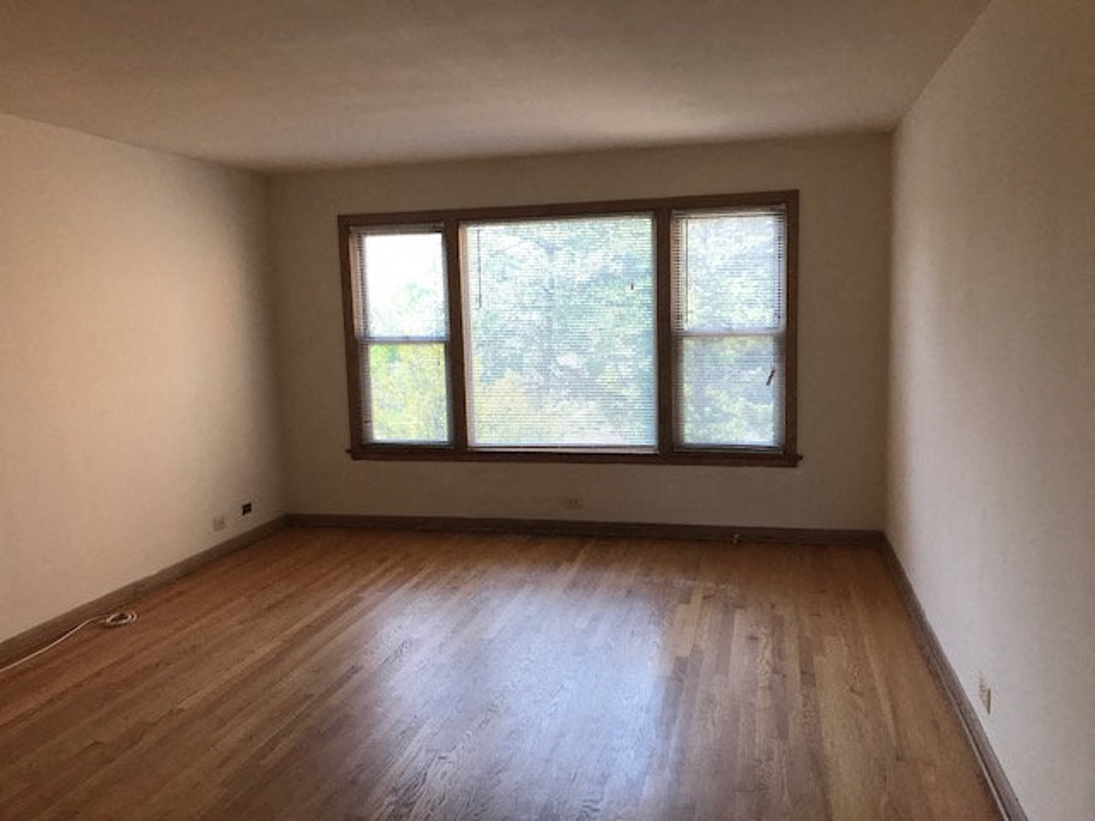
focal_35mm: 28
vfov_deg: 49.7
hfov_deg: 63.4
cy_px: 410
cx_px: 548
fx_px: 886
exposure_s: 1/120
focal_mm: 3.99
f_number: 1.8
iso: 25
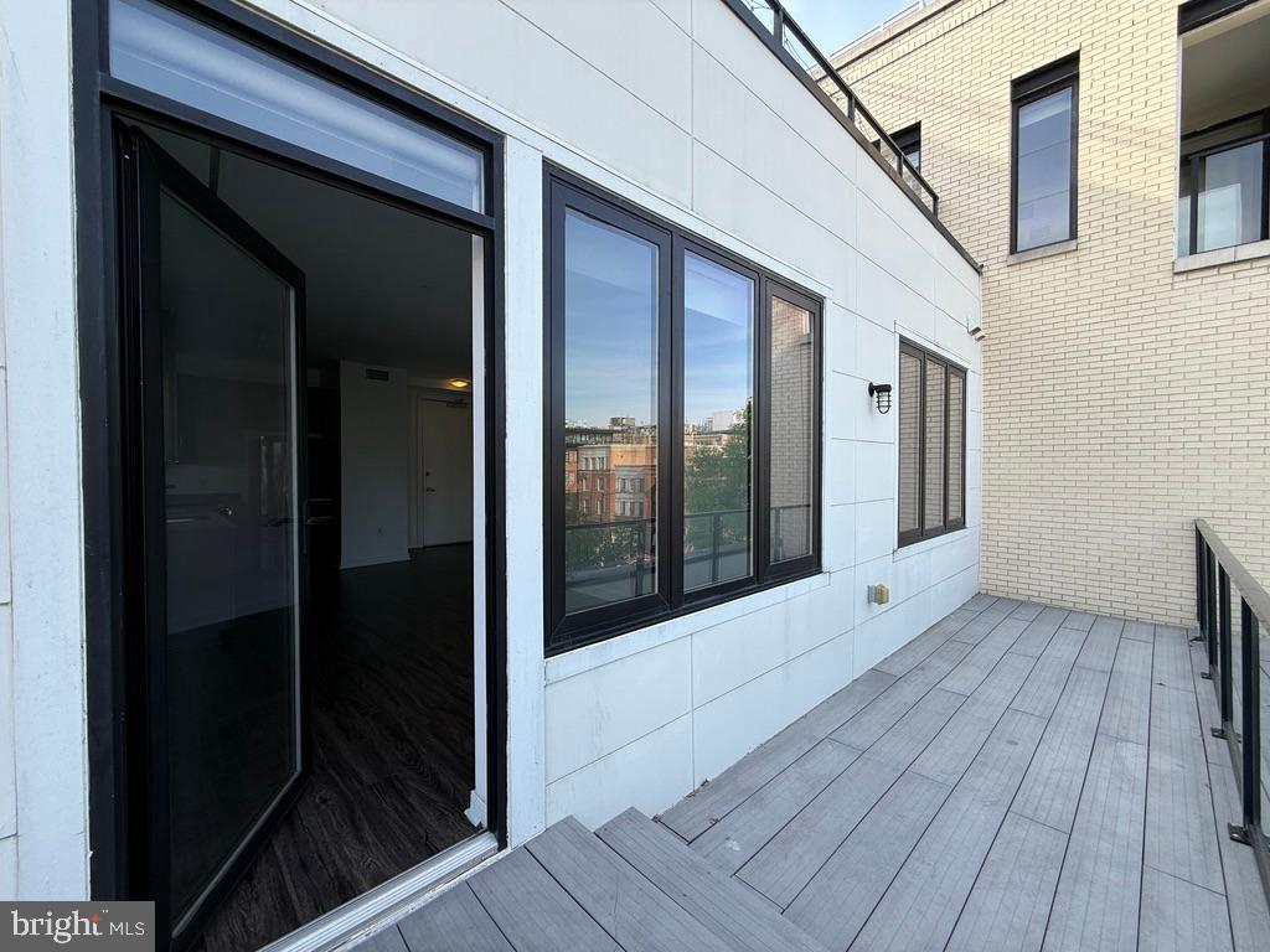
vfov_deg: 85.7
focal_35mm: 14
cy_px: 476
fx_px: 514
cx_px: 635
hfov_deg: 102.1
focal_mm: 2.22
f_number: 2.2
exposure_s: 1/413
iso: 50
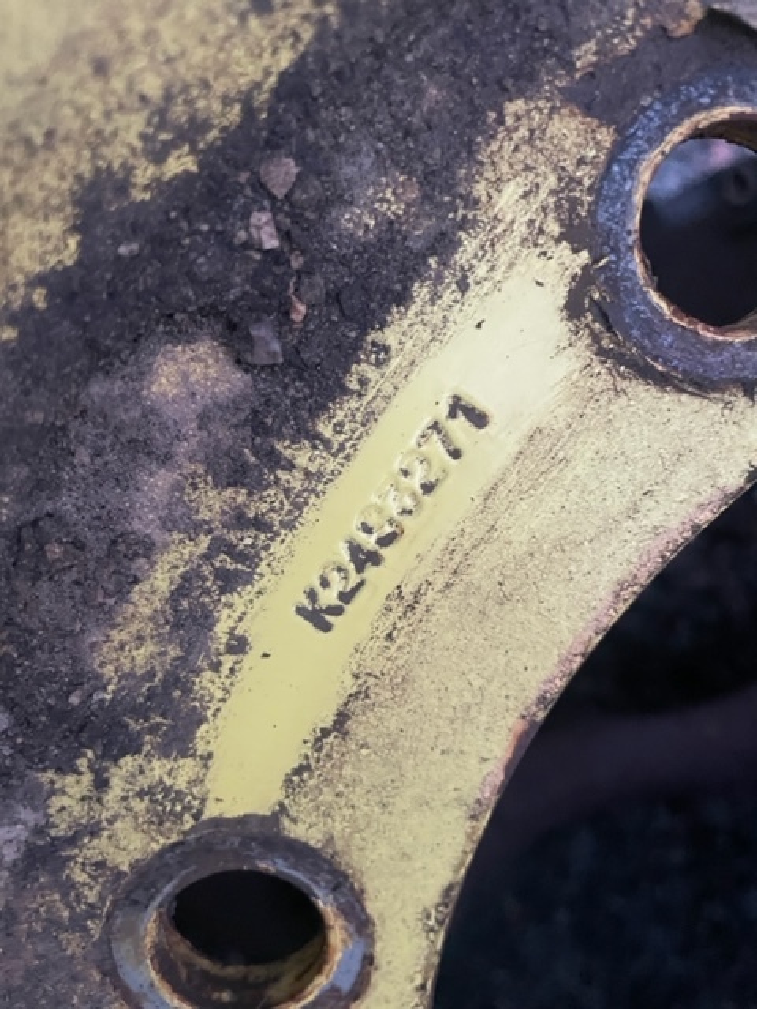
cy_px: 504
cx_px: 378
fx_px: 758
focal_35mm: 26
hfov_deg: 53.1
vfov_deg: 67.3
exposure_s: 1/30
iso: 800
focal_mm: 4.2
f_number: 1.6
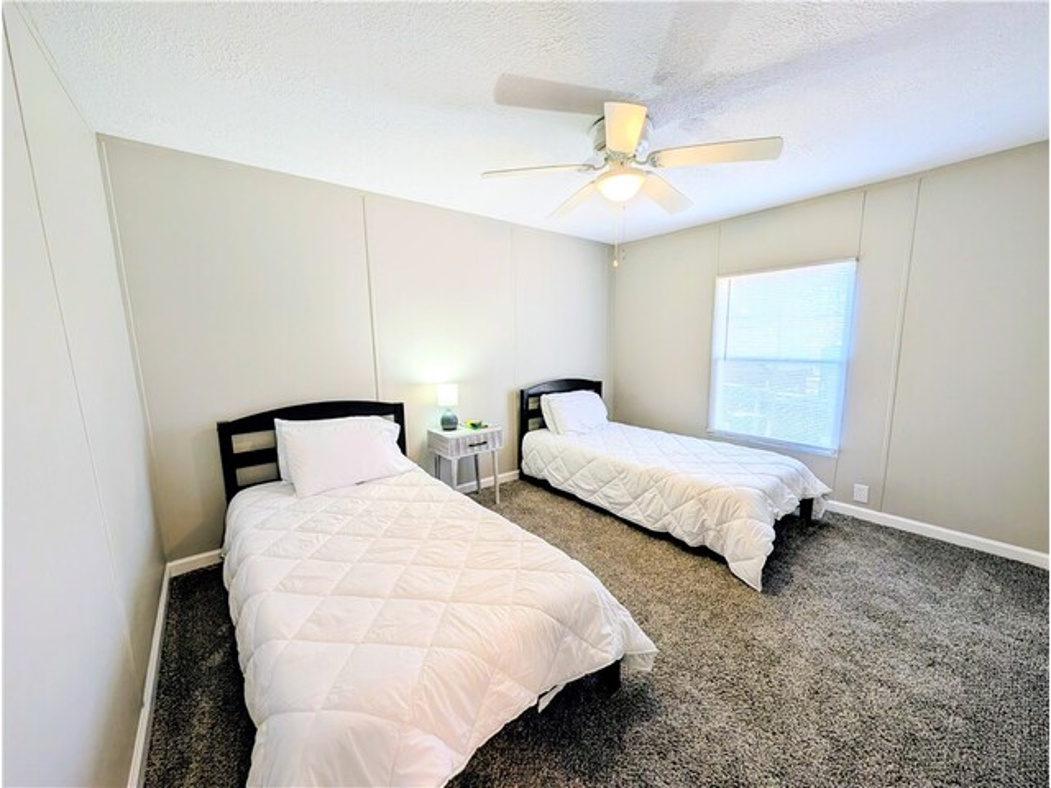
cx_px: 526
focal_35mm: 12
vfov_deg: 94.5
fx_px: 364
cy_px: 394
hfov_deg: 110.5
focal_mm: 2.02
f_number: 1.7
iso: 56
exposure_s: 1/120
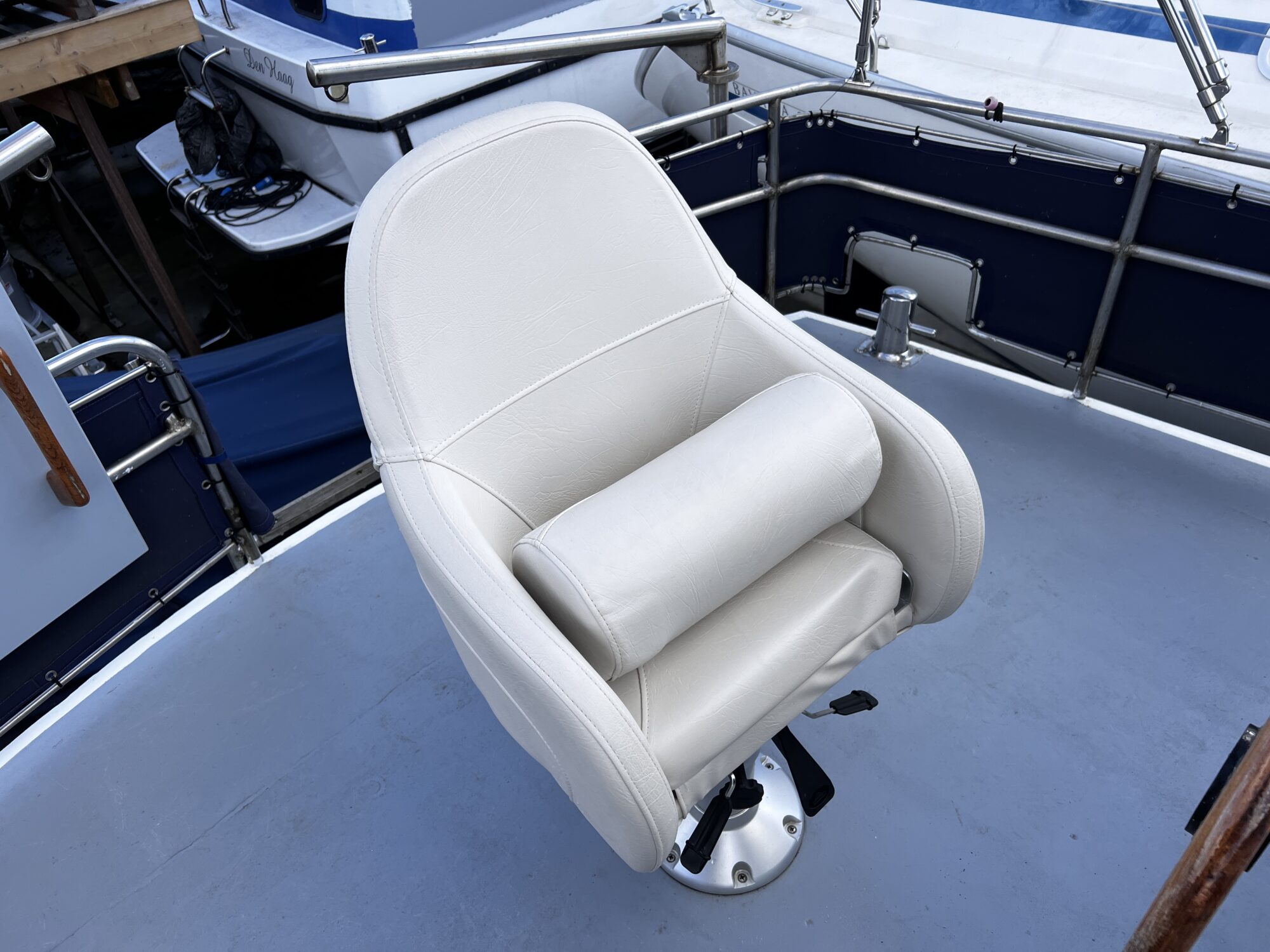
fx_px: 954
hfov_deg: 67.3
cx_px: 635
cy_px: 476
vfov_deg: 53.1
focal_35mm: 26
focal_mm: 5.7
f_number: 1.5
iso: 50
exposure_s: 1/1183
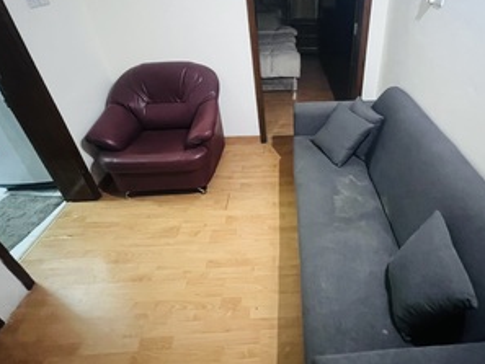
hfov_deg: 80.3
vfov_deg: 65.6
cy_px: 151
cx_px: 301
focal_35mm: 20
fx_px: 280
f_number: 1.8
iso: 1000
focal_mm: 1.57
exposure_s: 1/34
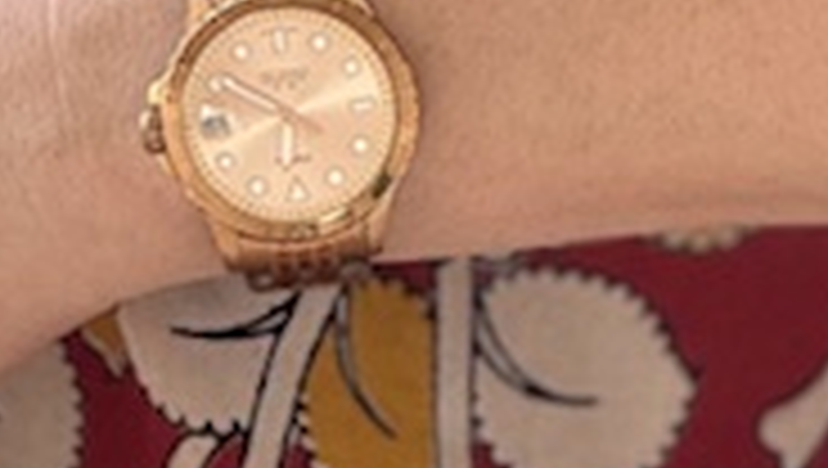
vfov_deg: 2.7
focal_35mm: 454
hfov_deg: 4.7
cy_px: -536
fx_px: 9979
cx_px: -133
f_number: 2.8
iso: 40
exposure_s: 1/99
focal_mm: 9
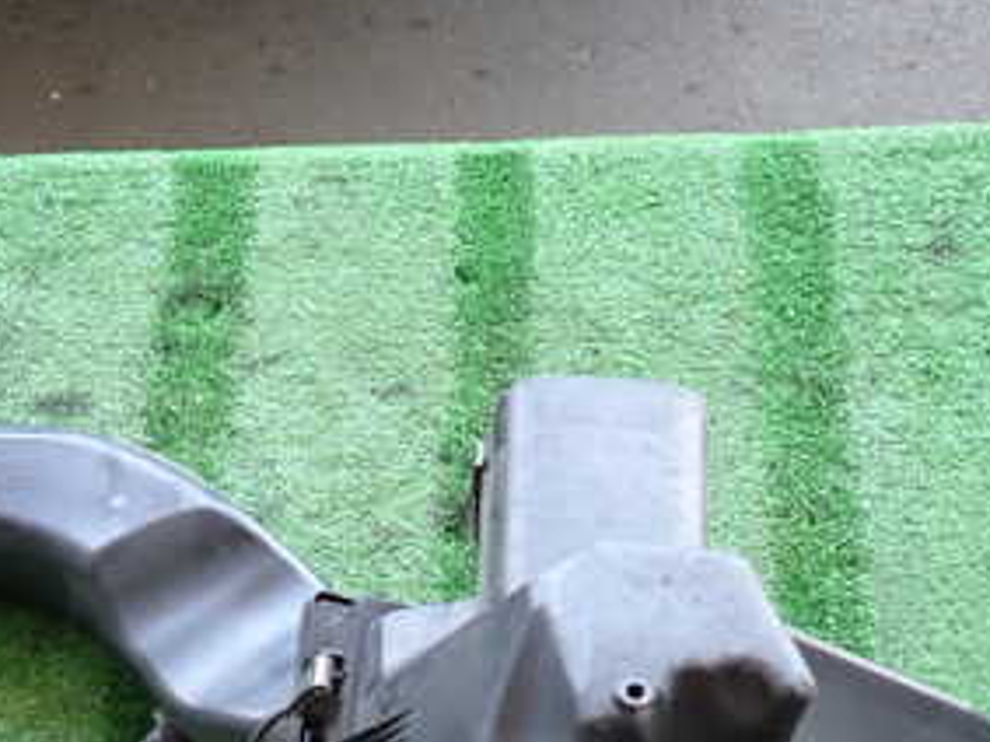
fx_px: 1515
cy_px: 746
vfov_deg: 26.1
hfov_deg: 35.0
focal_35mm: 53
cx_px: 189
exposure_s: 1/60
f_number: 2
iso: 160
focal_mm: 4.5
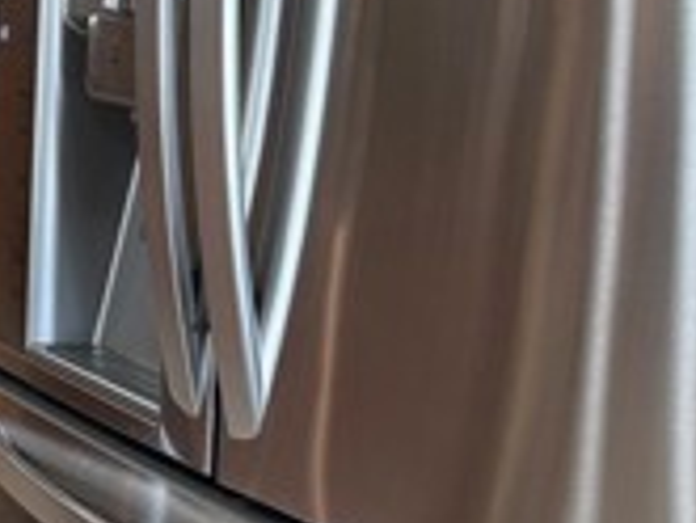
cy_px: 0
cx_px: -481
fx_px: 1871
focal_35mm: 93
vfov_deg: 15.6
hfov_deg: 17.8
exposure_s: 1/120
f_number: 1.78
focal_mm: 6.76
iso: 320
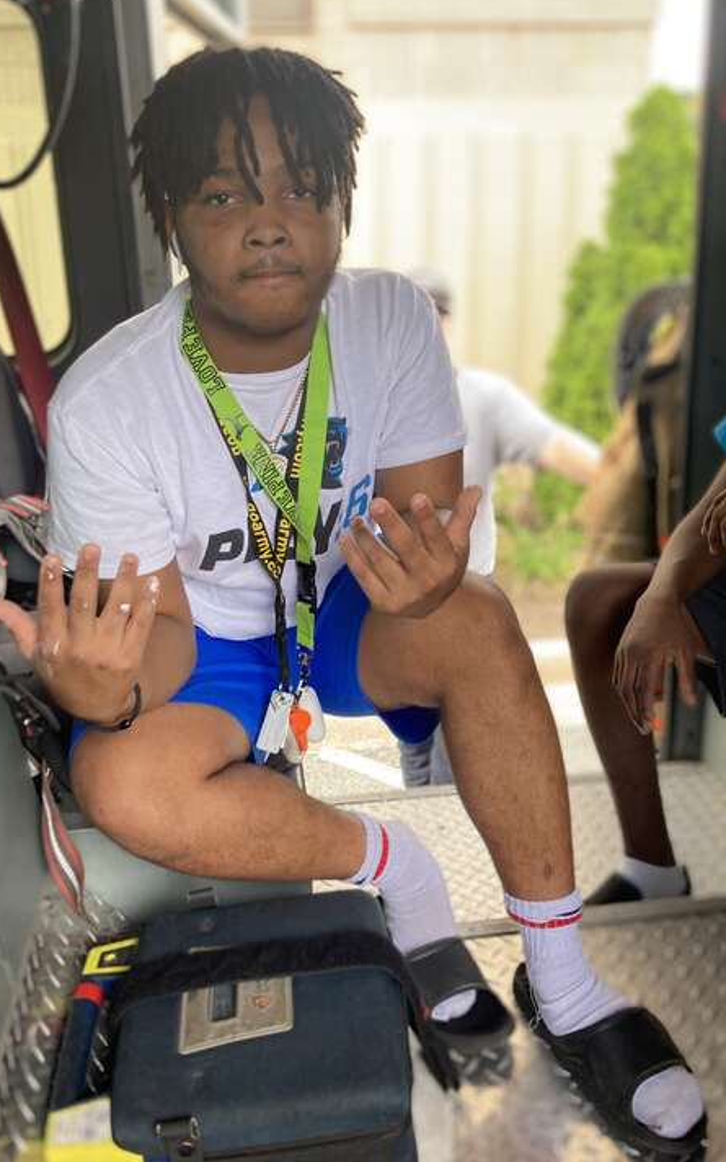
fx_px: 1013
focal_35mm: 32
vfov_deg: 59.6
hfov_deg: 39.4
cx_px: 321
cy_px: 537
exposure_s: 1/121
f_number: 1.8
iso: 50
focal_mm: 3.99
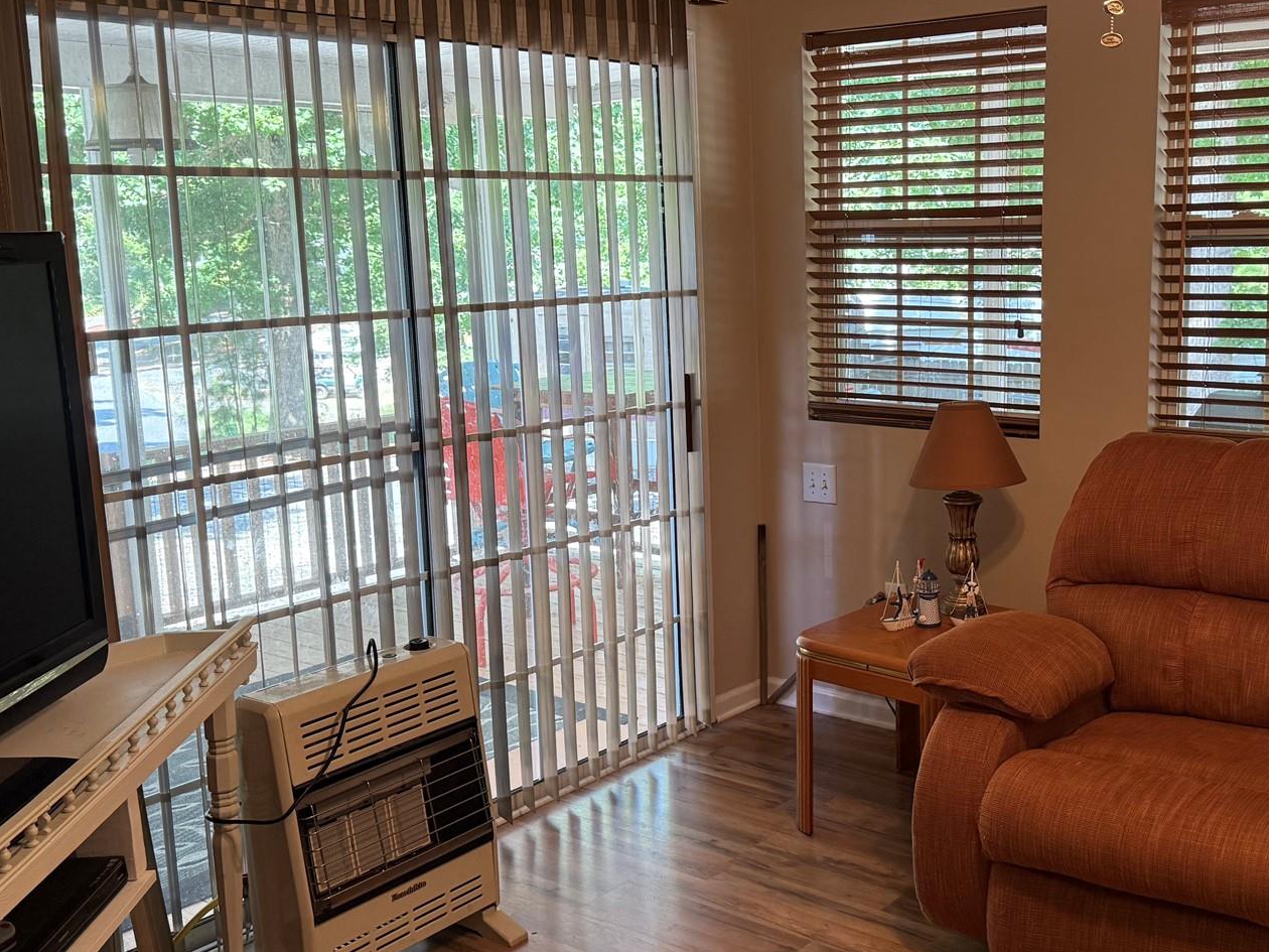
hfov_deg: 47.0
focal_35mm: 39
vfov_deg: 36.8
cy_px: 445
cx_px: 853
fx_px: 1430
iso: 200
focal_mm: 6.76
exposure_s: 1/120
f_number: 1.78
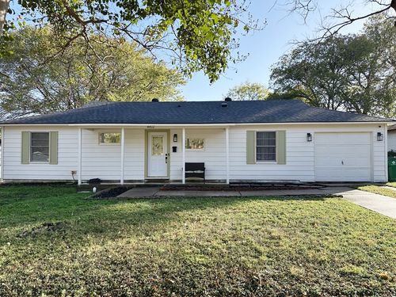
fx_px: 275
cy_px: 148
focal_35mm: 24
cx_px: 198
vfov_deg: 56.8
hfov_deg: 71.6
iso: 80
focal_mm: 6.86
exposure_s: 1/1198
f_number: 1.78
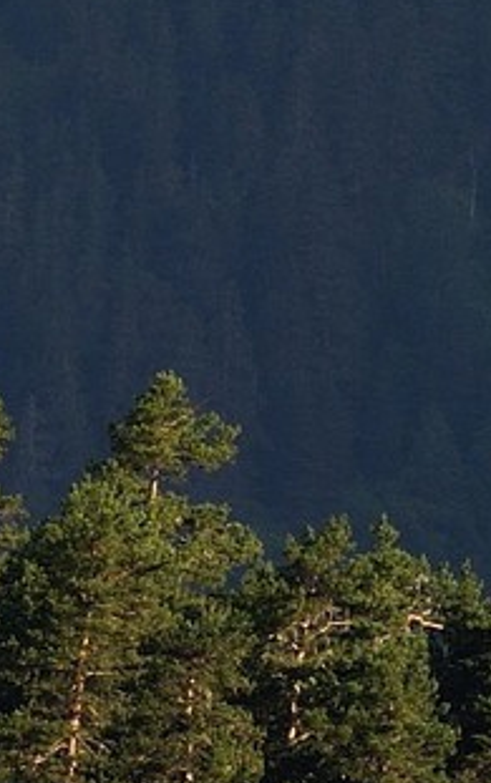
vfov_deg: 1.3
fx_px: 33601
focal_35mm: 1573
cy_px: -2043
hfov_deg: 0.8
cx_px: -675
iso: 400
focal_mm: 200
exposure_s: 1/250
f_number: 14
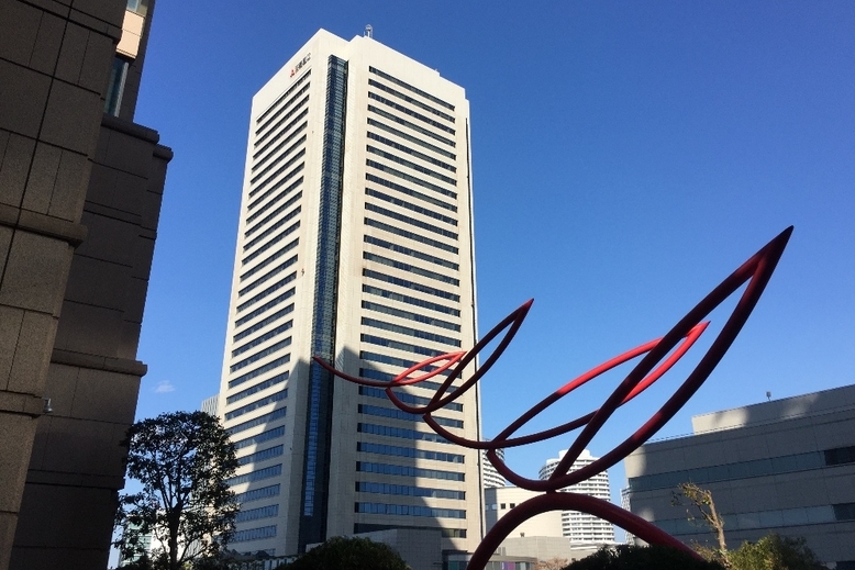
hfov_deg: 60.3
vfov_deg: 42.2
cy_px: 242
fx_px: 736
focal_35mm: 31
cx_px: 435
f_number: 2.2
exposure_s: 1/2326
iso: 32
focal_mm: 4.15
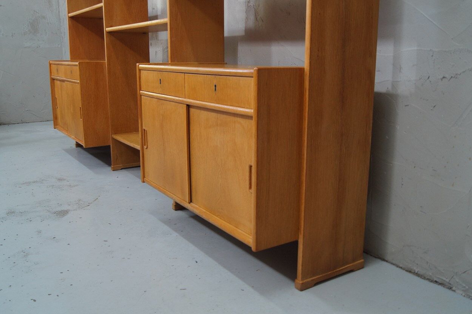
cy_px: 157
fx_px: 432
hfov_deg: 57.2
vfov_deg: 39.9
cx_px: 236
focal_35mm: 33
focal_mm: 22
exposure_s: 1/8
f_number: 8
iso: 400
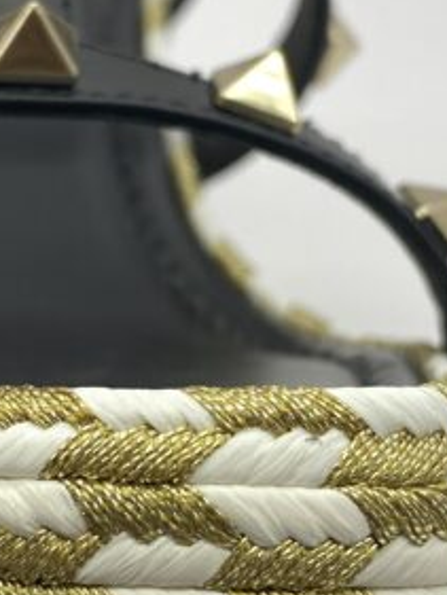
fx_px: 1566
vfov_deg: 21.5
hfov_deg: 16.1
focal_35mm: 91
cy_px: 311
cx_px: 68
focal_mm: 4.25
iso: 32
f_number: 1.8
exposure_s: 1/124
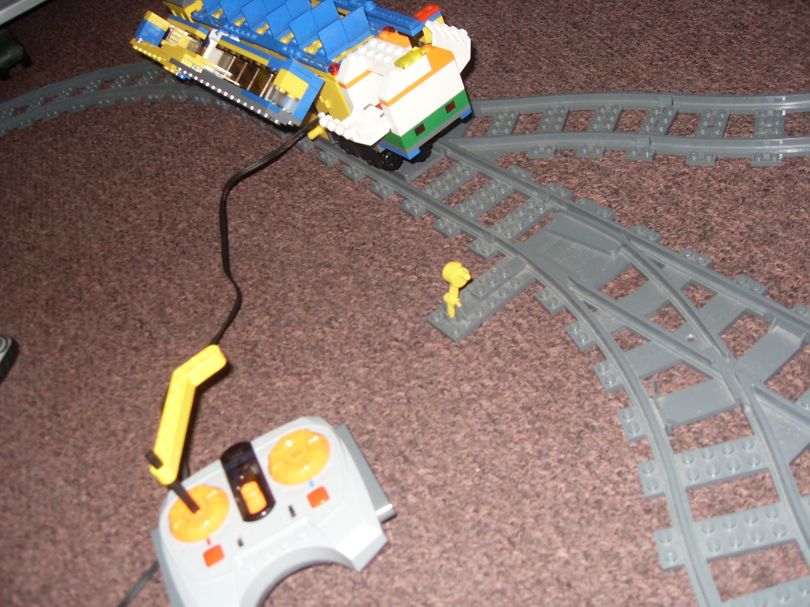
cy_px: 304
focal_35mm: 37
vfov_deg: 38.7
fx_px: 866
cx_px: 405
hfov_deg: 50.1
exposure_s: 1/45
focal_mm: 6.3
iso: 100
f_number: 2.8
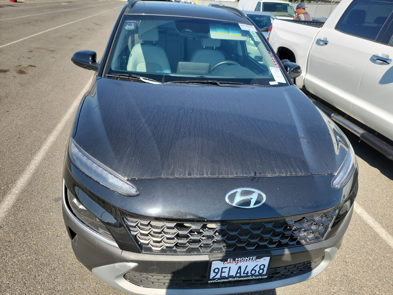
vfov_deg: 56.8
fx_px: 272
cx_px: 196
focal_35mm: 24
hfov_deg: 71.6
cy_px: 148
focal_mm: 6.7
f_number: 1.8
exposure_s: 1/546
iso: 50
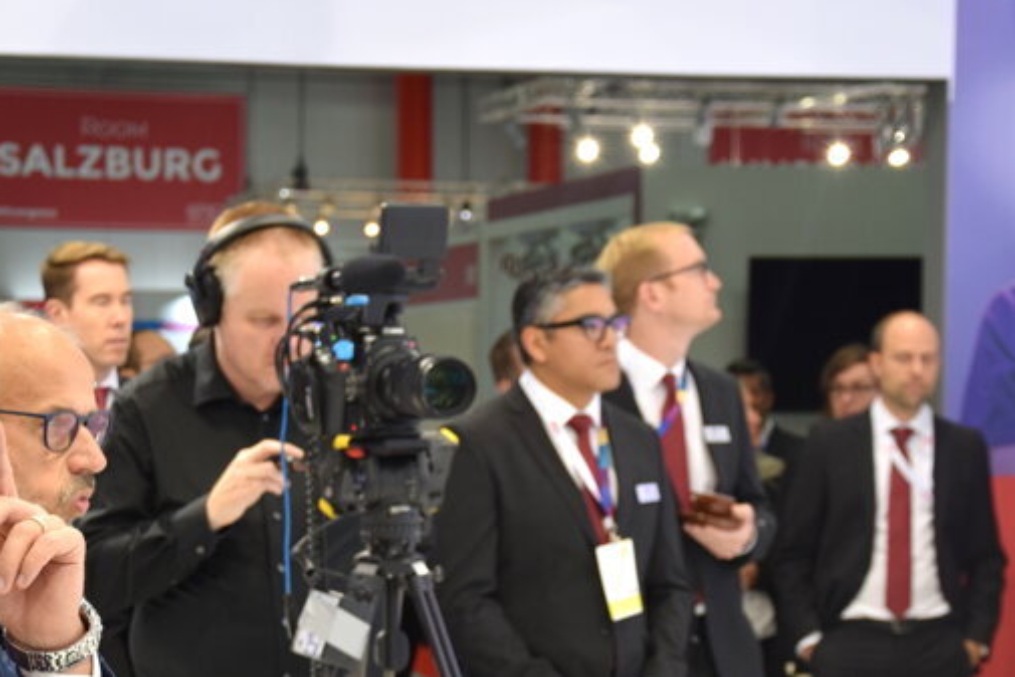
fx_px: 3046
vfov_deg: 12.6
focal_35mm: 108
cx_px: 506
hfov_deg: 18.9
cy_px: 527
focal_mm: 42
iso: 450
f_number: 4.8
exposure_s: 1/60
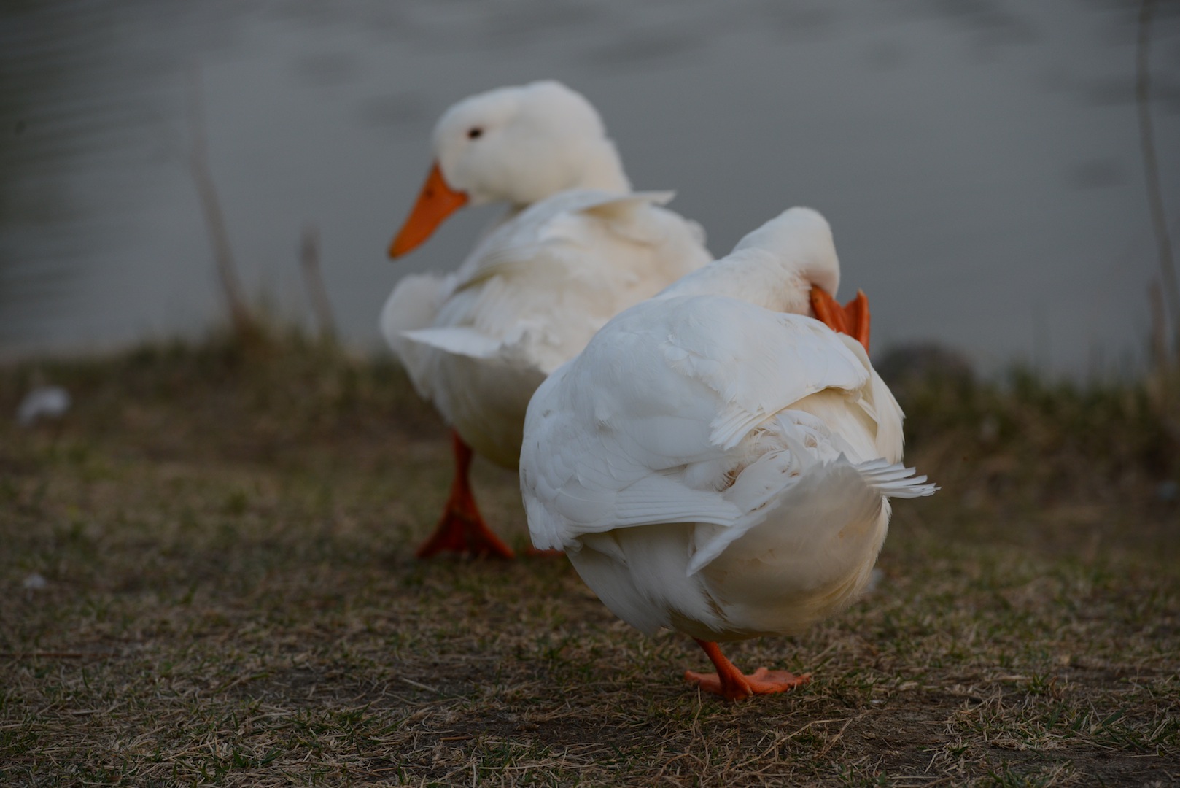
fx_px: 6558
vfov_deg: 6.9
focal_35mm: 200
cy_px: 394
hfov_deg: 10.3
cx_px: 590
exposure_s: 1/1000
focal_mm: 200
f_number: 5
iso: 640
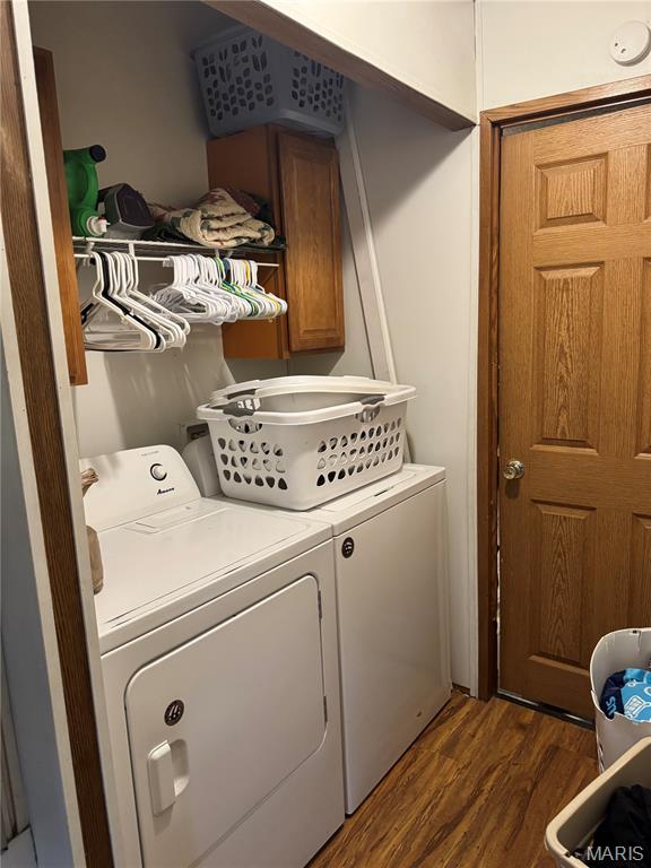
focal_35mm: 24
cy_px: 434
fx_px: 602
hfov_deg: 56.8
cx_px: 326
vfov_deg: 71.6
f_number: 1.78
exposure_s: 1/60
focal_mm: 6.76
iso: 500
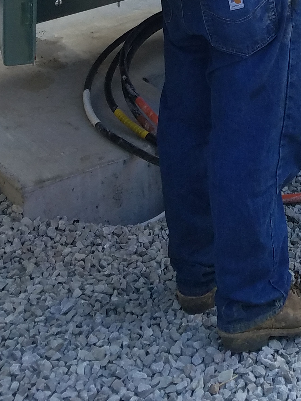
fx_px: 1032
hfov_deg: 15.9
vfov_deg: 18.8
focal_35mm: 89
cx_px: 372
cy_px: -236
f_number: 1.7
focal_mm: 4.2
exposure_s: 1/445
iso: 50
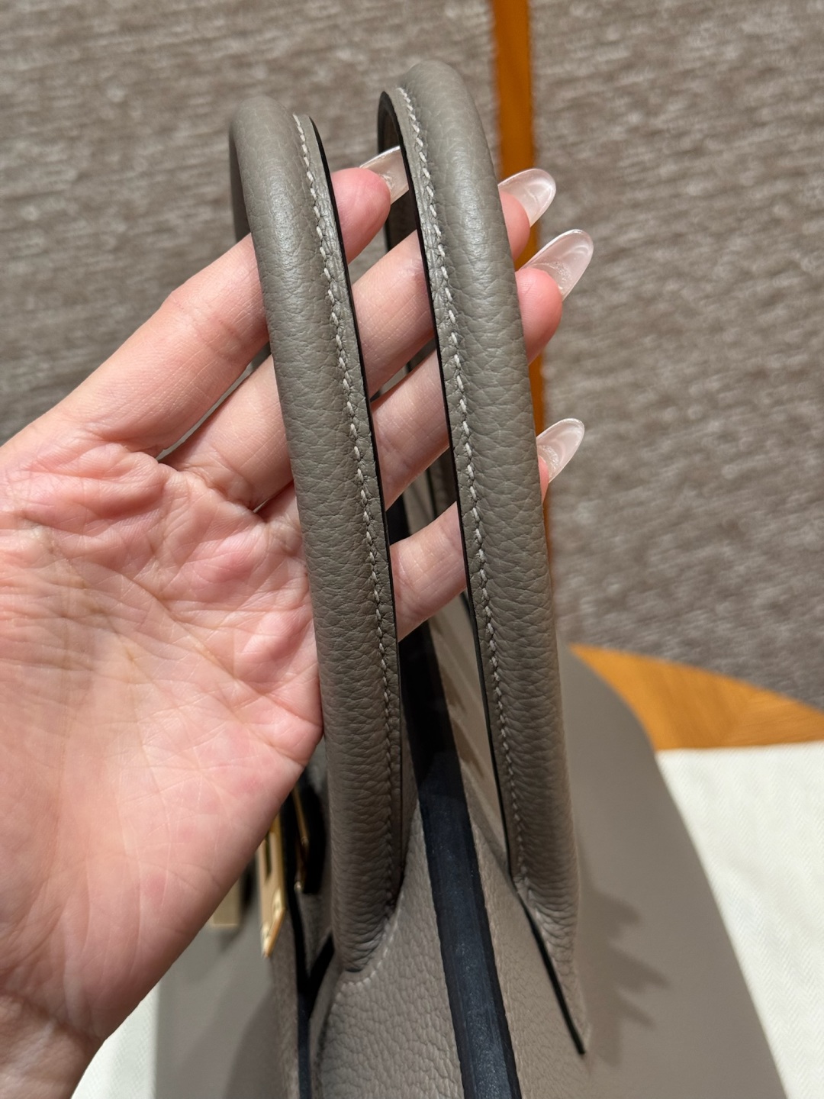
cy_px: 550
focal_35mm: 48
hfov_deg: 30.3
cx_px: 412
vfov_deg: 39.7
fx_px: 1523
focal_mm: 6.76
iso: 100
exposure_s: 1/100
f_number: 1.78
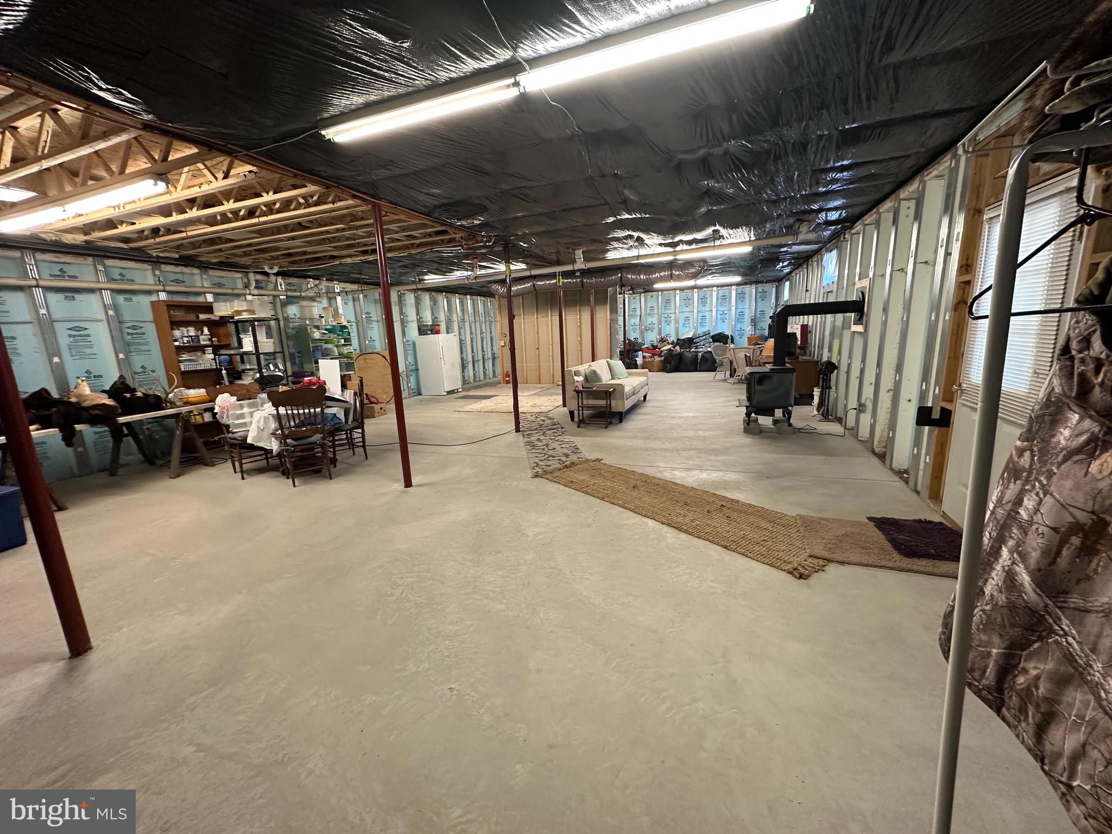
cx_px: 556
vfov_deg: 85.7
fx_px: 450
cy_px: 417
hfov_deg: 102.1
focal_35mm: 14
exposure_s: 1/60
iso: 250
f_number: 2.2
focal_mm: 2.22
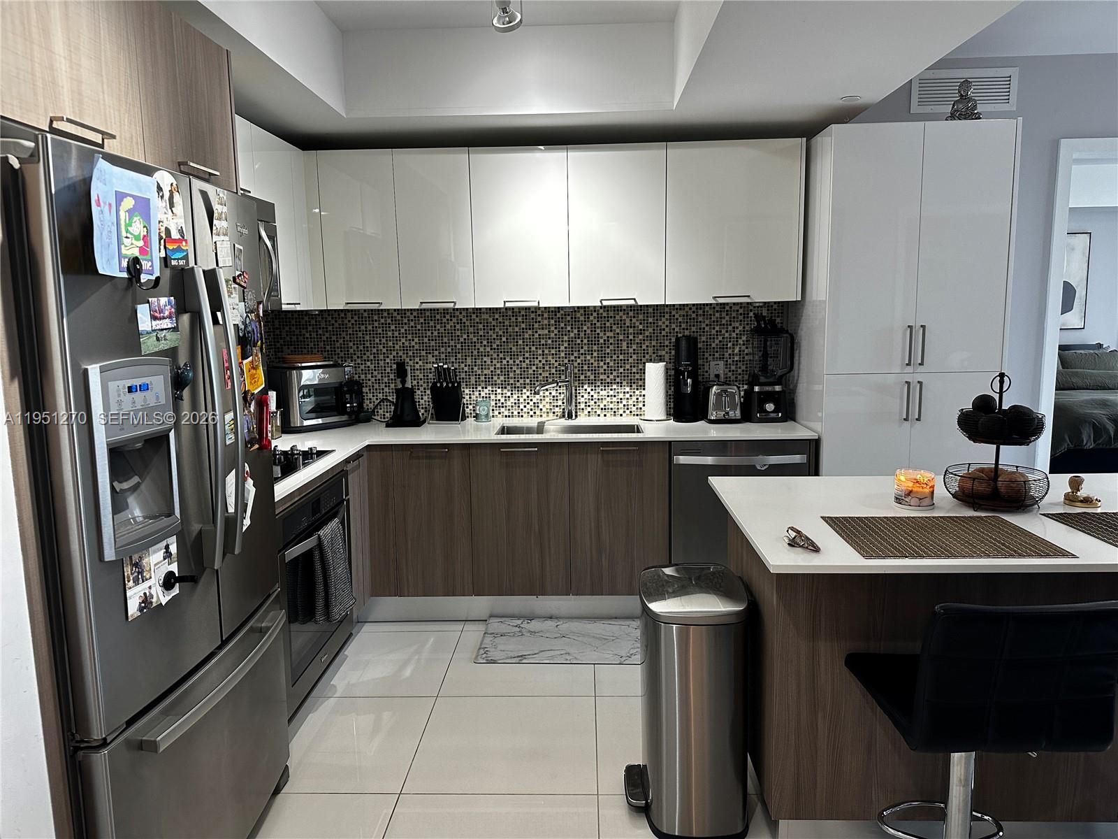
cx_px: 559
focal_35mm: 24
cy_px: 420
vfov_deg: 56.8
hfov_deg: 71.6
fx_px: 775
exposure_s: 1/120
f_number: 1.78
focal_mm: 6.86
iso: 160
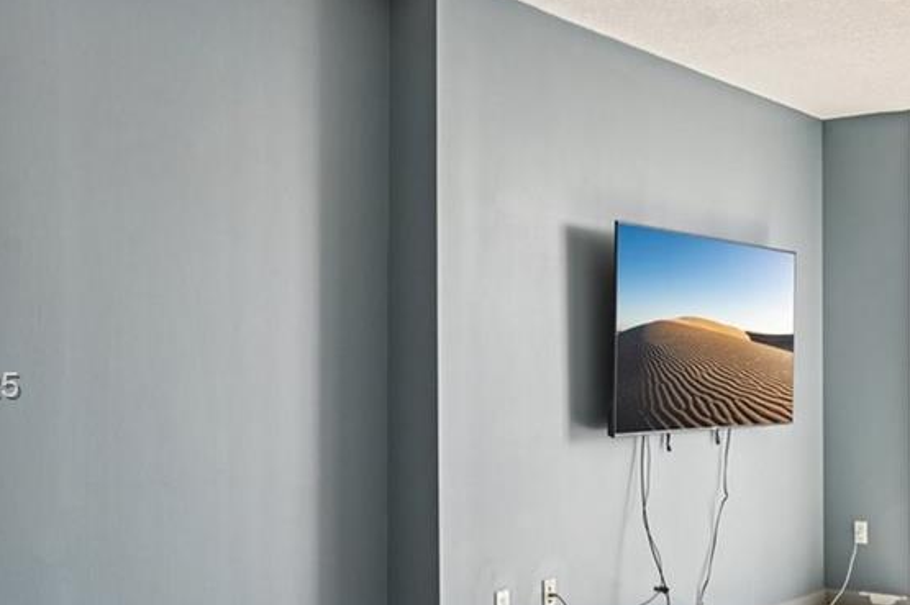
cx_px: 807
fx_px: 1237
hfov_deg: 37.9
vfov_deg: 27.4
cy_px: 389
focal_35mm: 49
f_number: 8
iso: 100
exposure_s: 1/50
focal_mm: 17
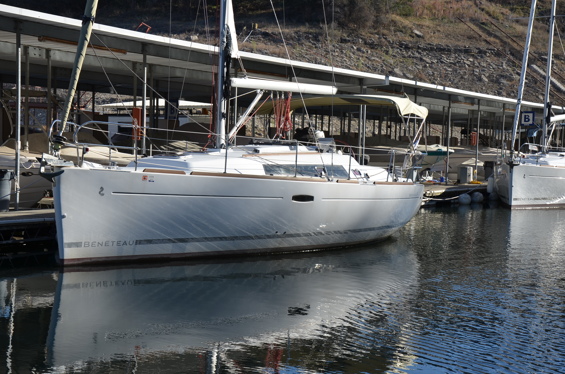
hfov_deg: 28.1
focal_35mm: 72
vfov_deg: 18.8
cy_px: 187
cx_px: 282
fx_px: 1128
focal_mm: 48
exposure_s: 1/250
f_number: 8
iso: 100
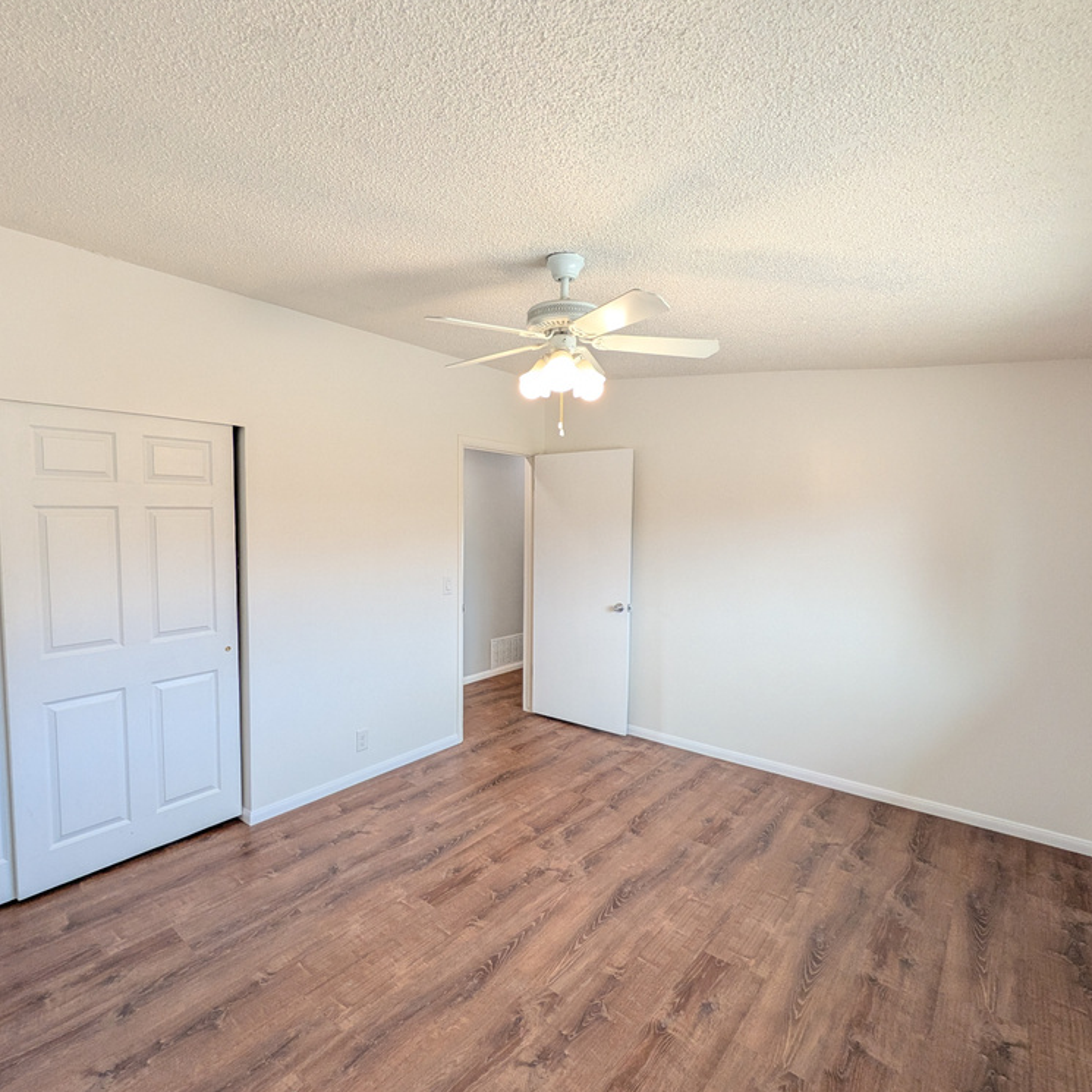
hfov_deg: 83.7
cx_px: 492
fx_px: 607
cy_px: 557
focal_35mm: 17
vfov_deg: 84.0
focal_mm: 1.83
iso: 97
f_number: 2.2
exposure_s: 1/60
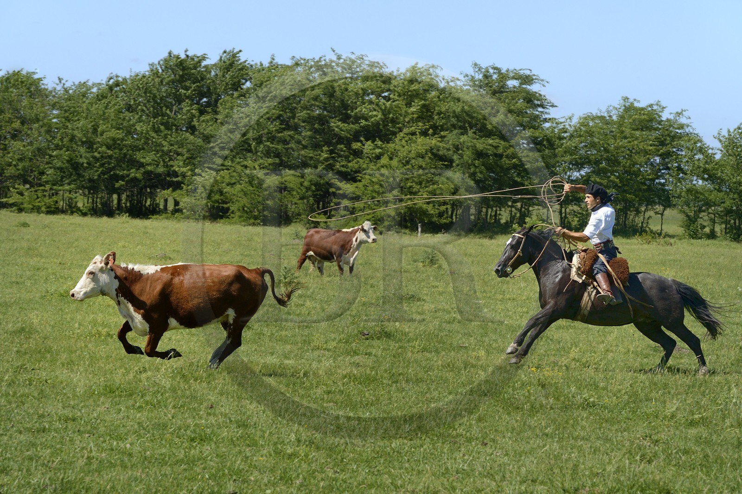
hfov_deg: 13.7
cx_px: 371
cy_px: 247
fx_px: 3089
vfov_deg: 9.1
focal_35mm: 150
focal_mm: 150
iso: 400
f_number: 10
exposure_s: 1/800
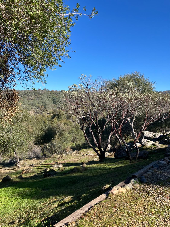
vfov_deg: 63.4
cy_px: 114
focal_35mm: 28
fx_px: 183
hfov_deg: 49.7
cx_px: 85
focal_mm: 3.99
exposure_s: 1/1185
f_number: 1.8
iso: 32
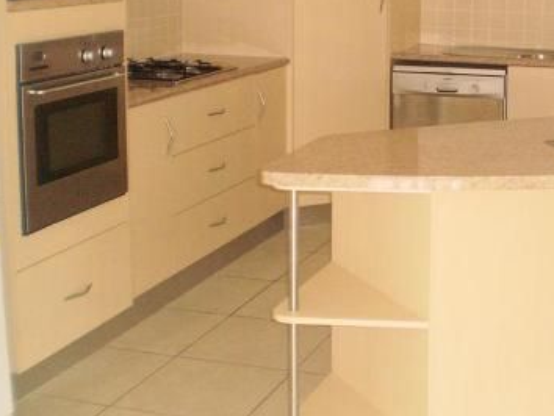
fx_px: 1041
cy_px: 67
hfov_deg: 28.9
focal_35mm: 65
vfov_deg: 22.2
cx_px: 468
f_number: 3.1
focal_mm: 6.3
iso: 320
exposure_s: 1/30
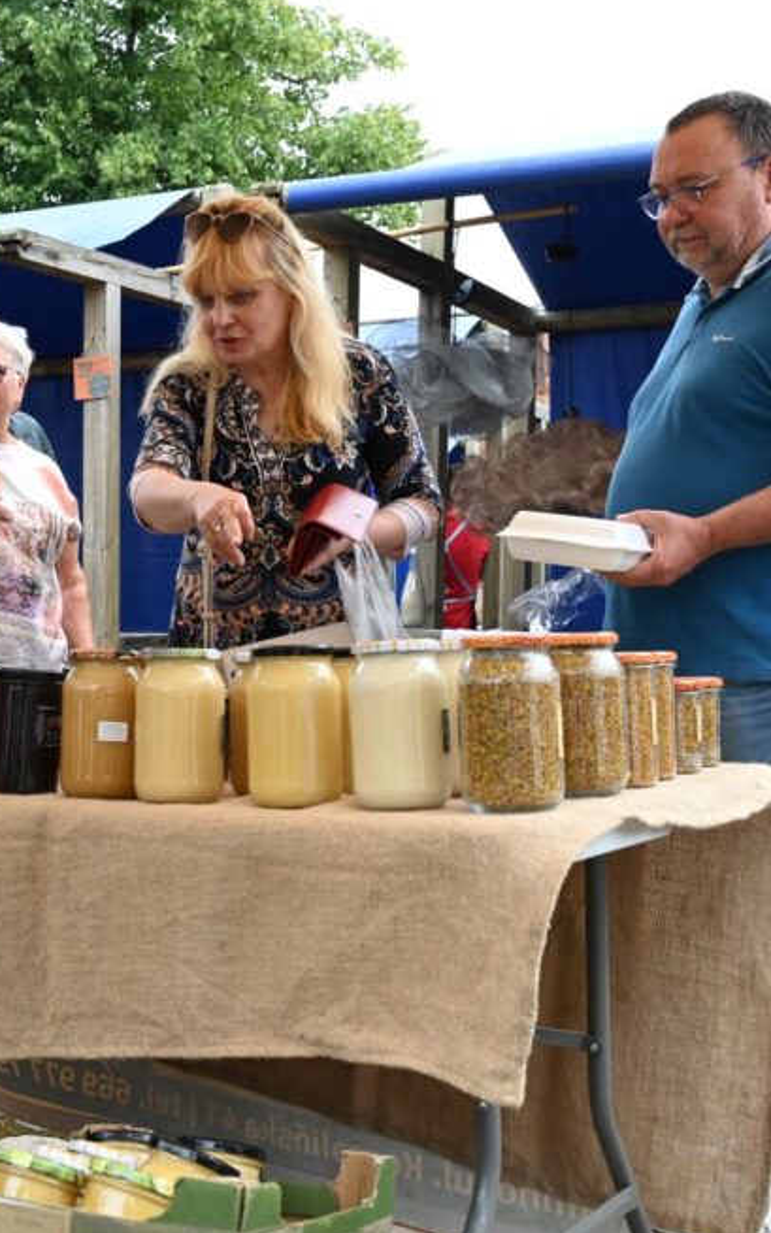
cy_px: 617
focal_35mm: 51
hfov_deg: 24.8
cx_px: 107
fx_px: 1714
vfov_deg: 39.6
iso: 640
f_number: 8
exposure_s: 1/250
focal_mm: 32
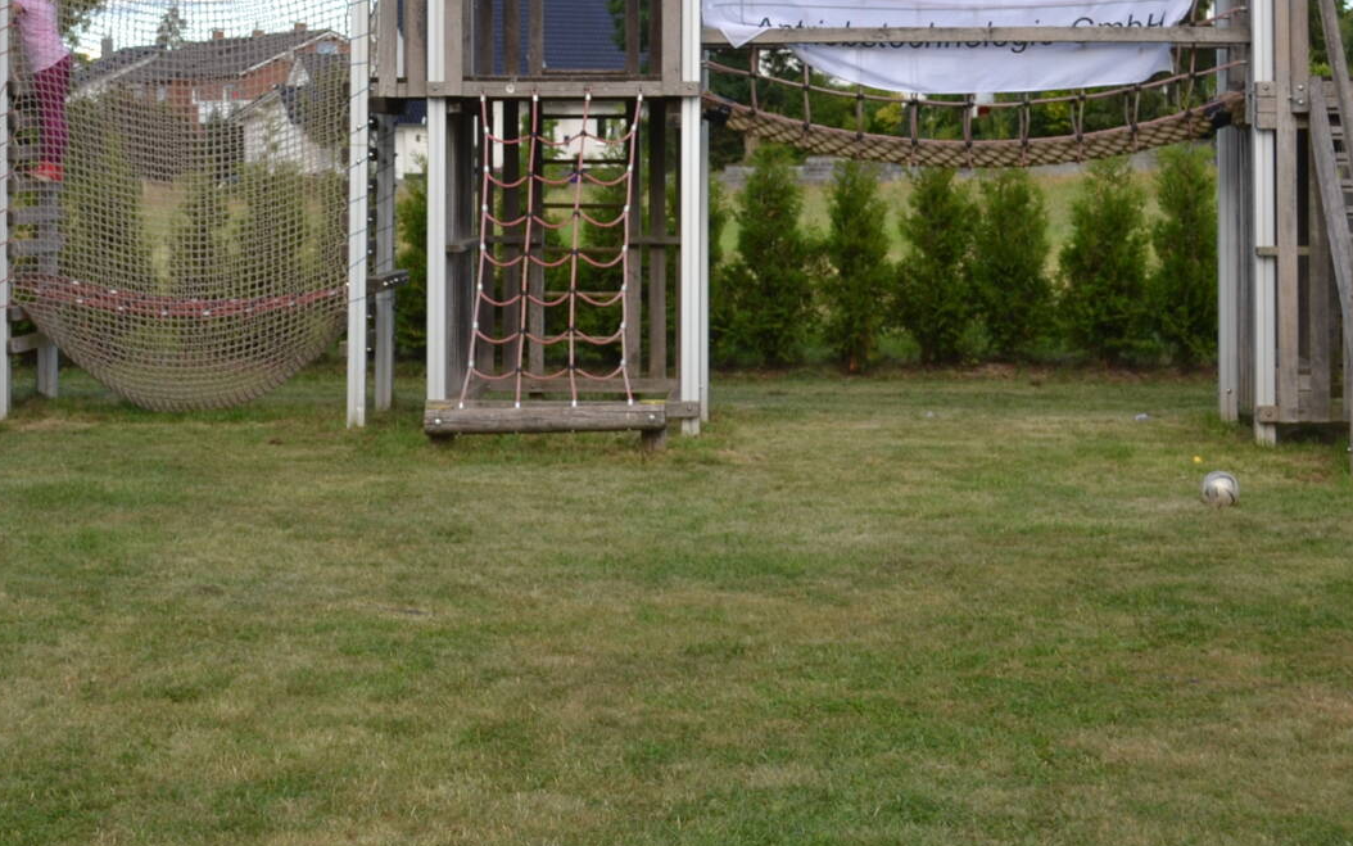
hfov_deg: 26.4
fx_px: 2876
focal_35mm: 78
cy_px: 132
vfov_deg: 16.6
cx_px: 542
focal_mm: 28
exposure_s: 1/200
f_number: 5
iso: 100
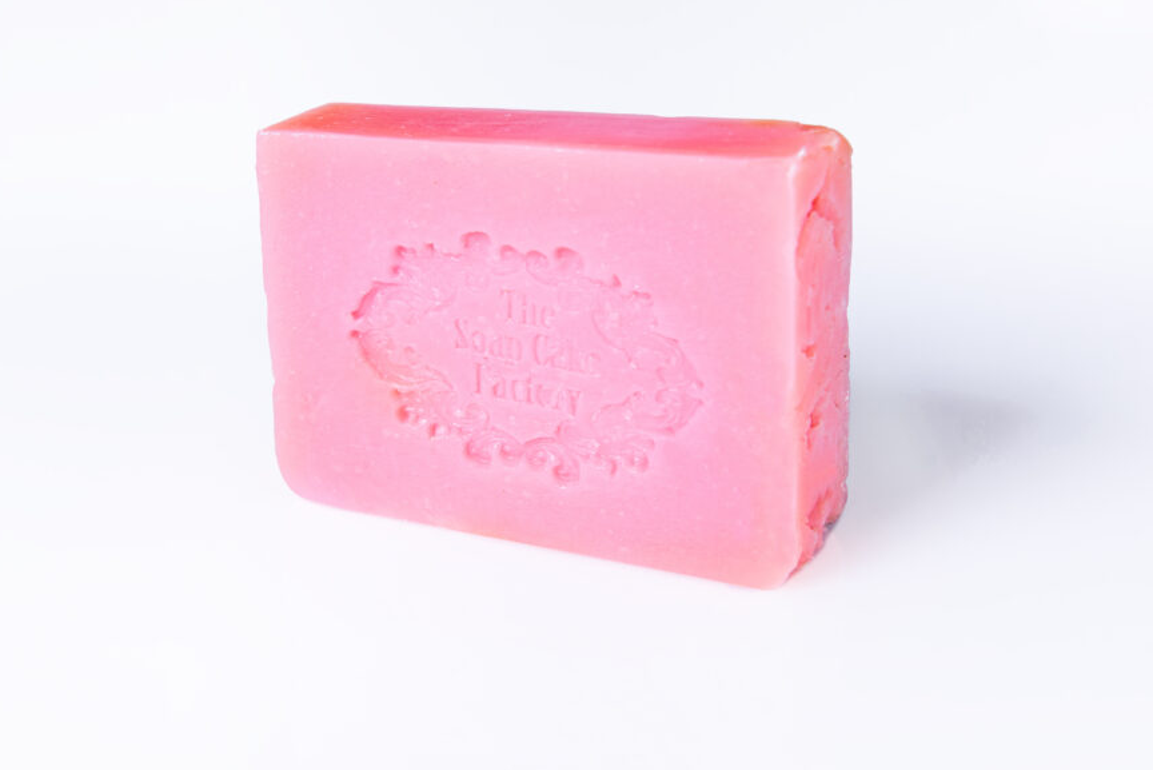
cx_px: 547
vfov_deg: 16.5
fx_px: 2660
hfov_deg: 24.5
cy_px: 335
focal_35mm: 83
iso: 200
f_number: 9
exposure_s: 1/125
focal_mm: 70
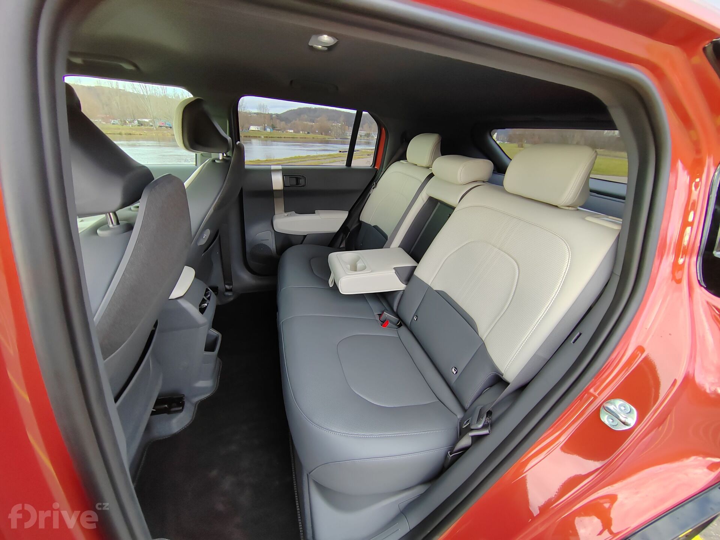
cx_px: 360
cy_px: 270
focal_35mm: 13
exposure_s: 1/100
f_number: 2.2
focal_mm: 2.16
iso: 160
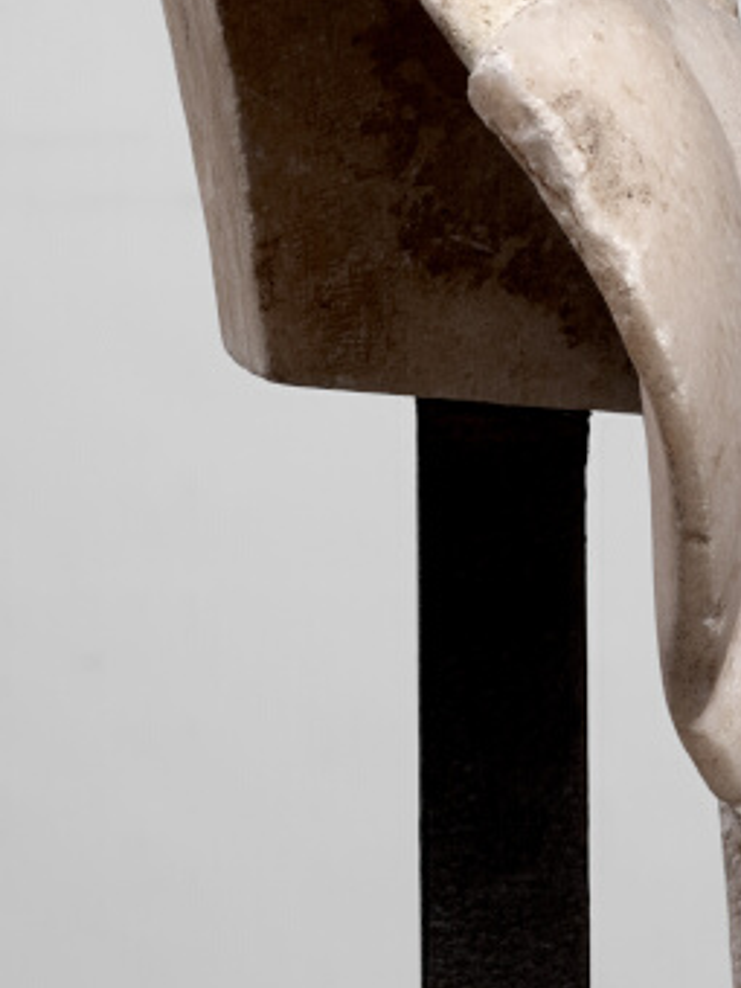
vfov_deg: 8.0
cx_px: 593
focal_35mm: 247
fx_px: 7050
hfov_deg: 6.0
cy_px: 124
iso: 200
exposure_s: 1/125
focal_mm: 80
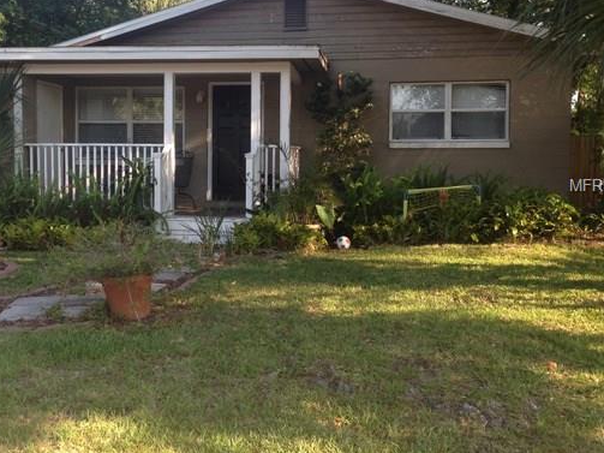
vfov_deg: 34.2
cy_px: 186
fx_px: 733
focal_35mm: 42
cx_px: 258
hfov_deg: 44.7
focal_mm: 4.12
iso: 50
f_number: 2.4
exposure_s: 1/228
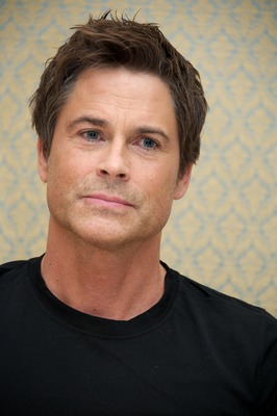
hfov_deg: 6.0
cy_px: 208
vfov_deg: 9.0
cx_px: 138
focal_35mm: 230
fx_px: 2659
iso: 640
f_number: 5.6
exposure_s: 1/60
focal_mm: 230
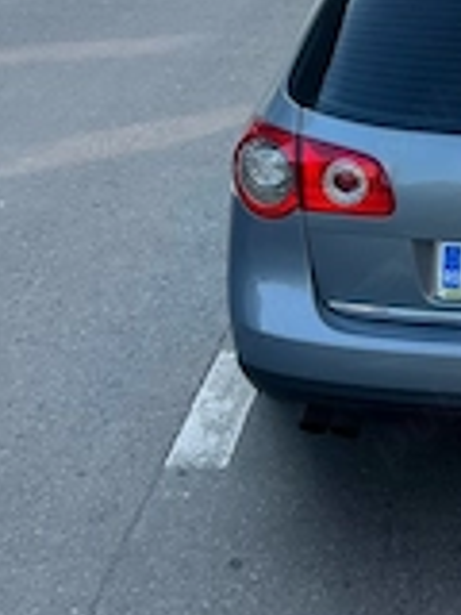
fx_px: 1154
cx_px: 572
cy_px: 119
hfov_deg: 20.9
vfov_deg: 29.1
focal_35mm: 65
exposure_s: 1/1224
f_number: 1.5
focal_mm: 5.7
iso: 50
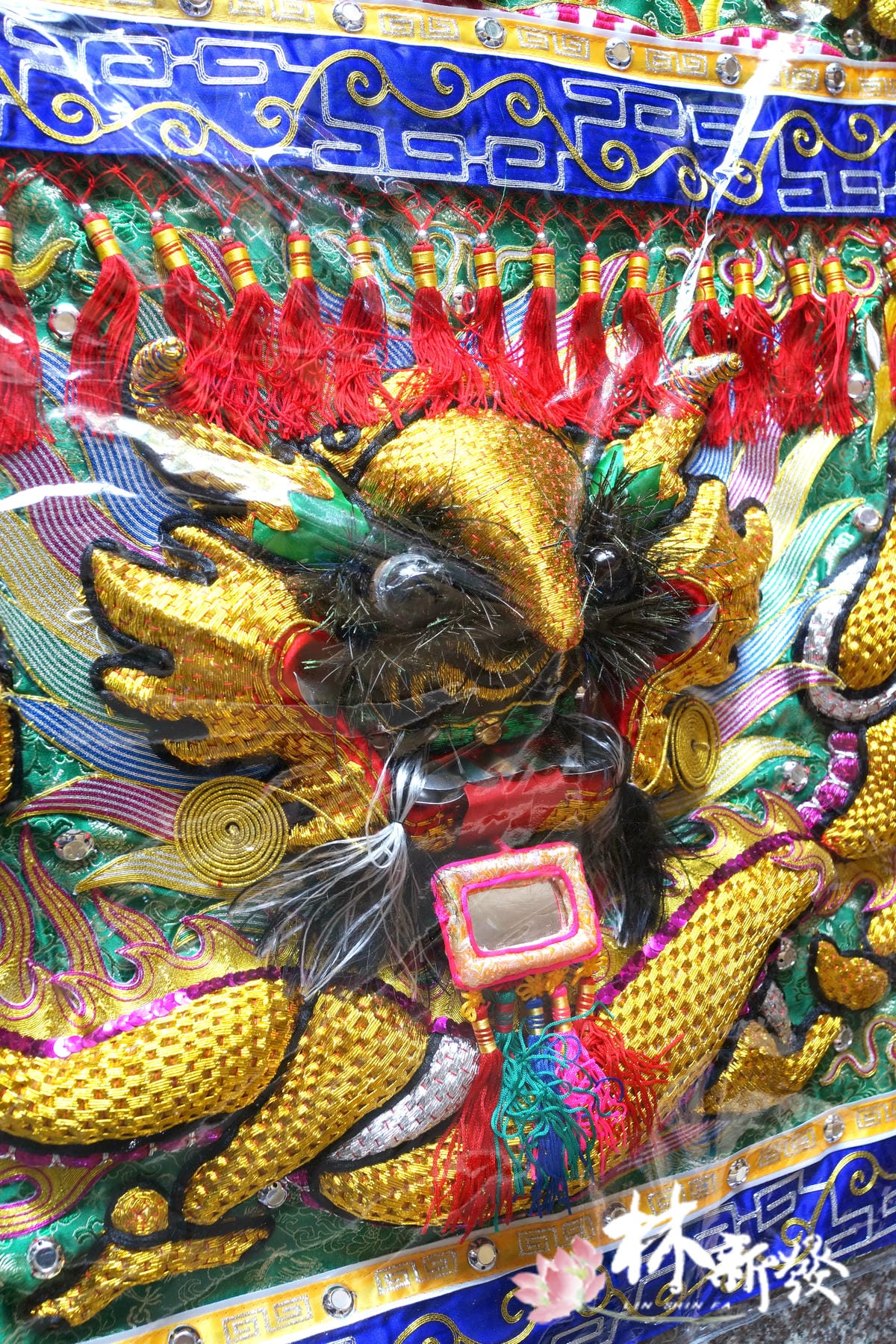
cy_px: 672
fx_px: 1307
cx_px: 448
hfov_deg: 37.9
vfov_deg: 54.4
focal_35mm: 35
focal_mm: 35
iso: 640
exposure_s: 1/80
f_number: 5.6
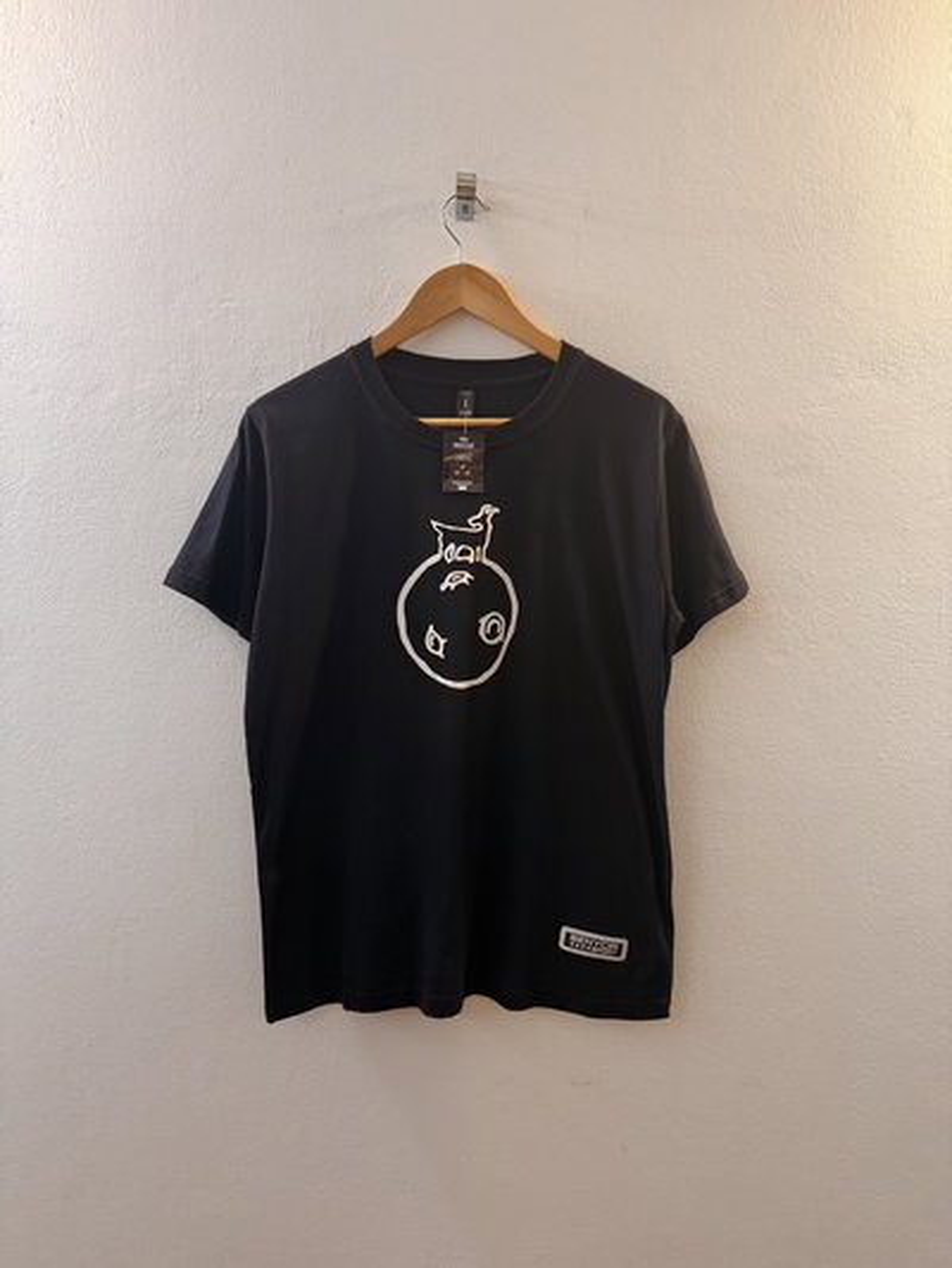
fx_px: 880
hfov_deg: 56.8
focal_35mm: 24
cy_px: 634
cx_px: 476
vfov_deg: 71.6
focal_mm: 6.76
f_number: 1.78
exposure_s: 1/100
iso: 125
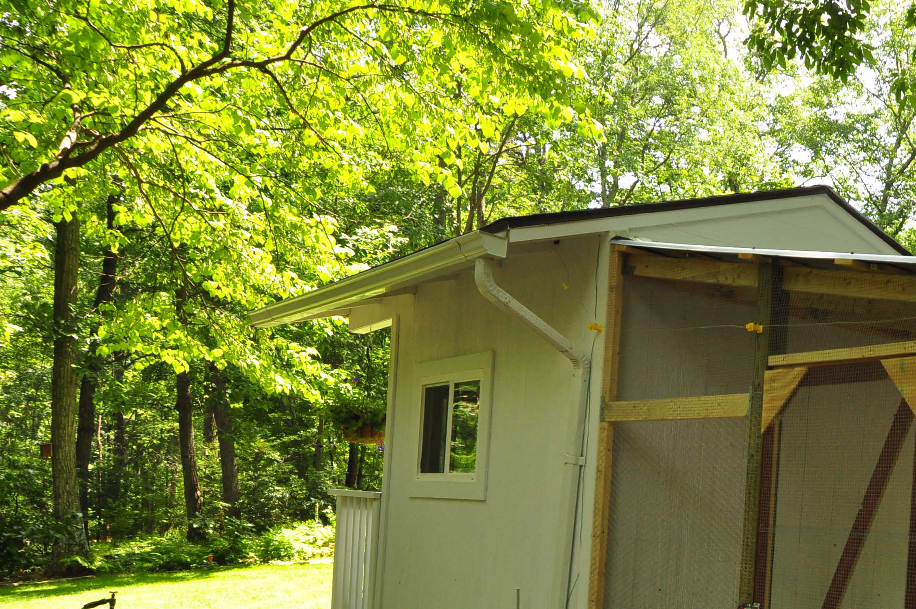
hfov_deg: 41.2
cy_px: 549
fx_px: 1092
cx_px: 861
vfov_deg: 29.8
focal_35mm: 43
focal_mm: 15
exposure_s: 1/200
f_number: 7.1
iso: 400
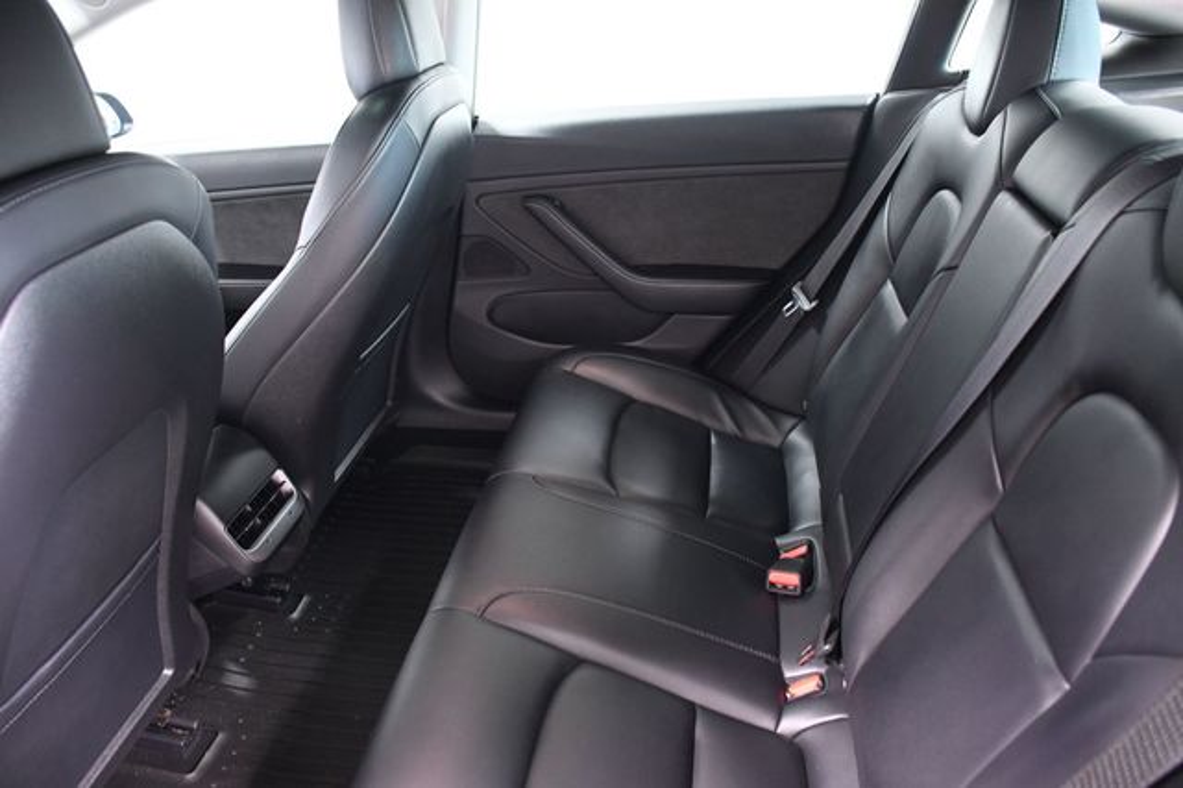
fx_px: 887
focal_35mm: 27
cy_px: 394
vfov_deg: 47.9
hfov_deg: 67.4
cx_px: 592
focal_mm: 18
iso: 2500
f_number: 3.5
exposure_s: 1/25
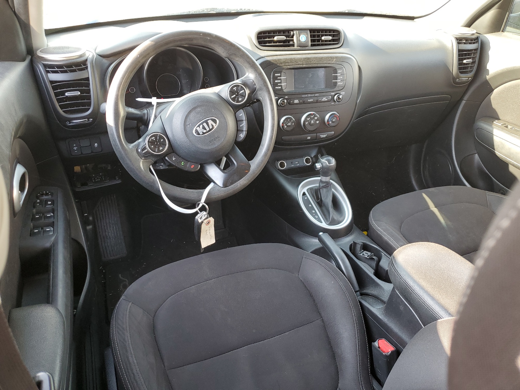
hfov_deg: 67.3
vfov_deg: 53.1
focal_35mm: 26
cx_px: 260
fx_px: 391
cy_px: 195
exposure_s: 1/60.2
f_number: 1.5
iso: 52
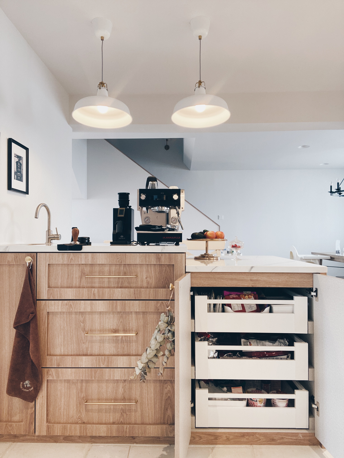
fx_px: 305
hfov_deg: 58.9
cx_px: 172
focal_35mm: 23
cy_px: 229
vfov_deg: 73.9
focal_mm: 2.71
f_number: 2.2
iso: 125
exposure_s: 1/60
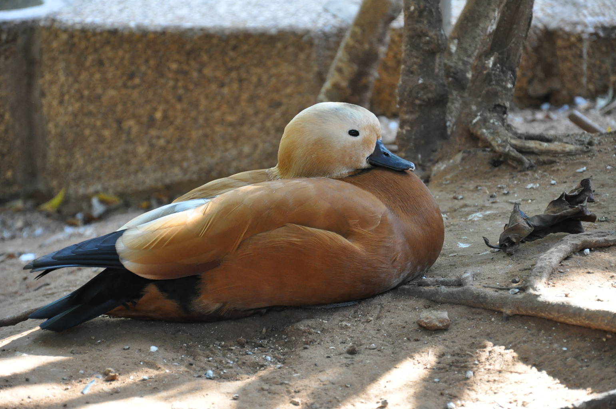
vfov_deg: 8.4
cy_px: 204
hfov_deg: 12.6
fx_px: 2795
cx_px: 307
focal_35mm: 164
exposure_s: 1/100
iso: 1600
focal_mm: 105
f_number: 5.6
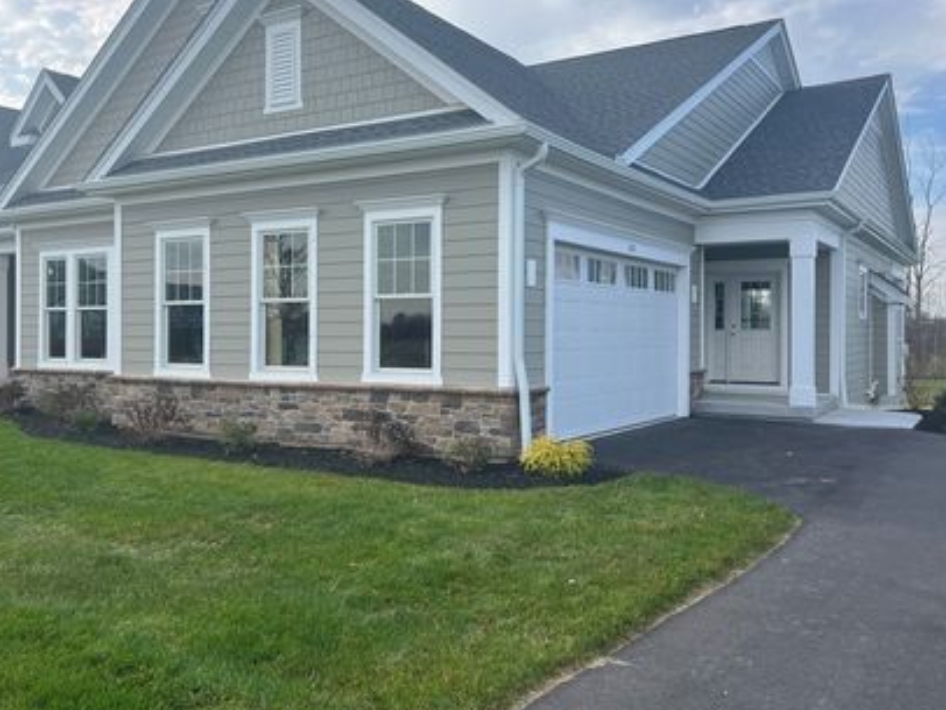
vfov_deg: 44.2
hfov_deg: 56.8
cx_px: 454
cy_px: 325
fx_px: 875
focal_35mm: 32
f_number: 1.5
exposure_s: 1/1669
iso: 50
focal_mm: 5.7
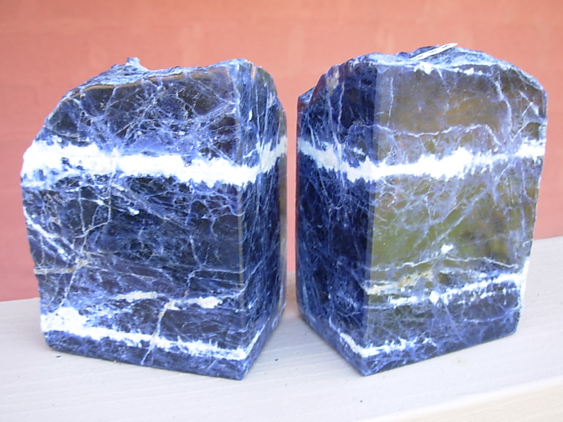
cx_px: 282
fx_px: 618
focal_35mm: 38
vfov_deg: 37.7
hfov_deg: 49.0
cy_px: 211
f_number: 2.9
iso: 50
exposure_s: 1/32.9
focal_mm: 6.3
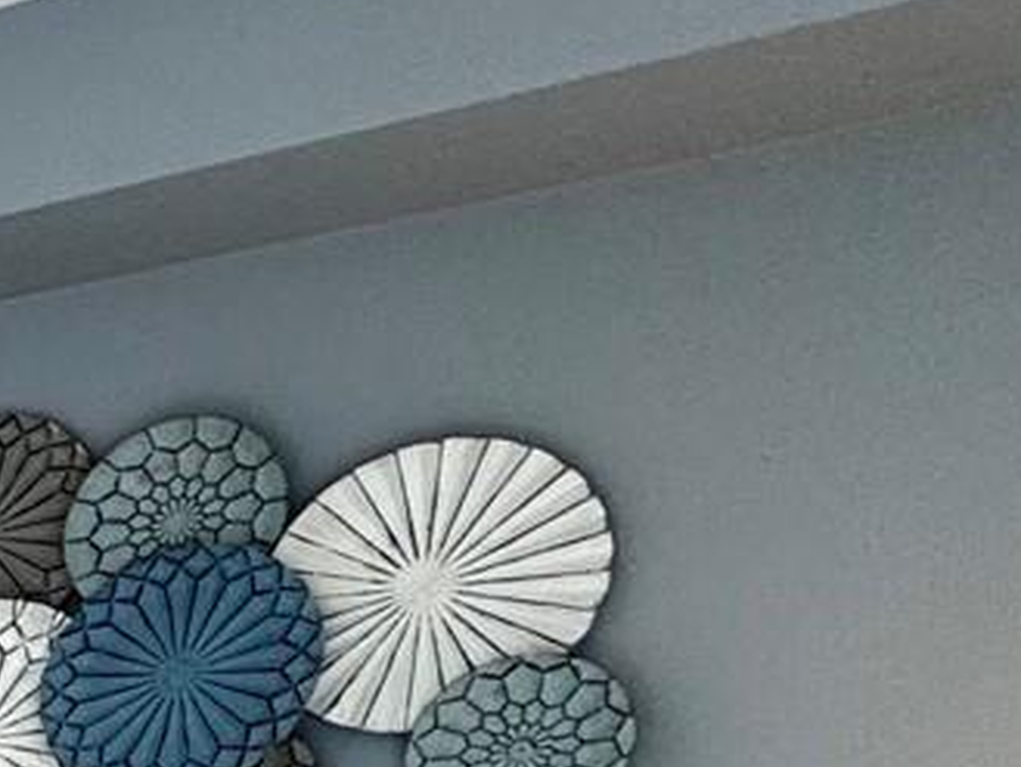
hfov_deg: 16.8
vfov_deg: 18.4
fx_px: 2006
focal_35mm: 68
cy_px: 1251
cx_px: -1226
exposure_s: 1/120
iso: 125
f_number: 2.2
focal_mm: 2.22
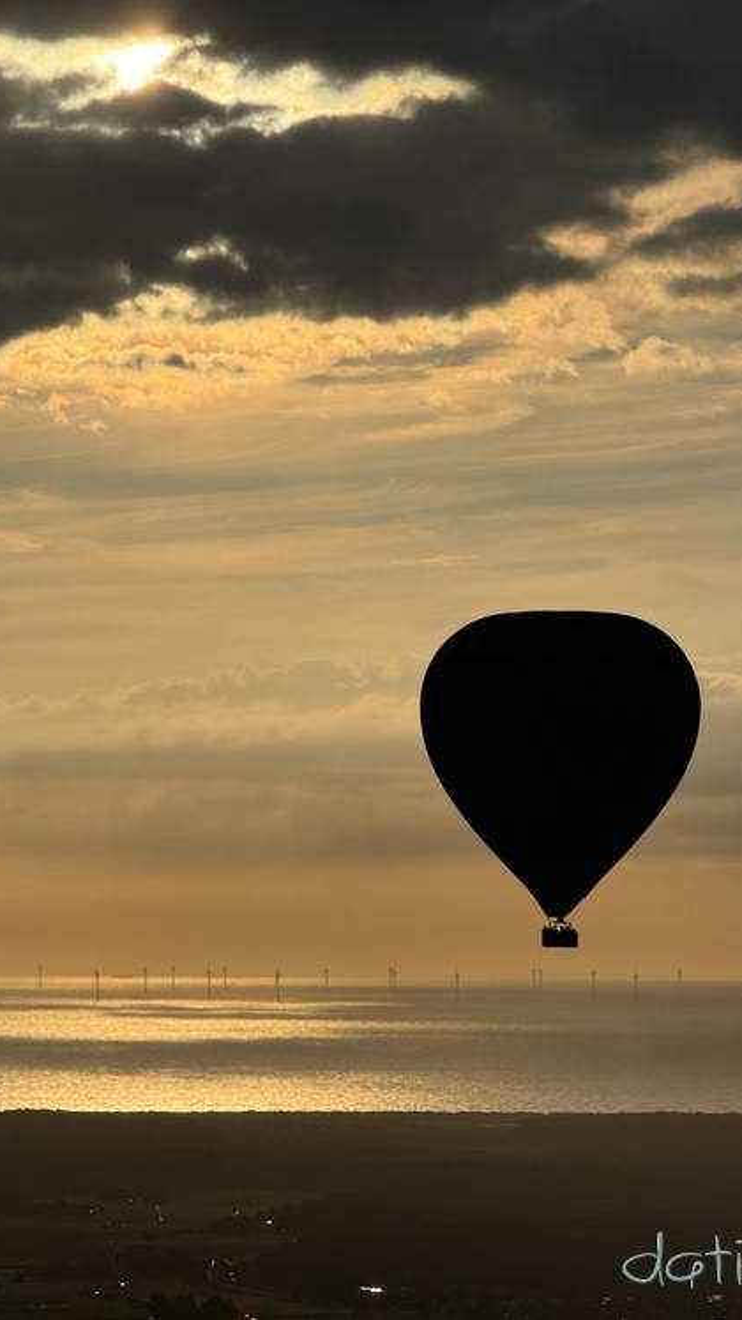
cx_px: 224
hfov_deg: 6.9
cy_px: 661
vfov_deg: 12.3
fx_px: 6123
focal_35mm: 175
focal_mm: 15.66
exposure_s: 1/6897
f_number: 2.8
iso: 50
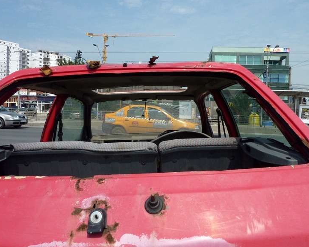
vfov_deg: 53.2
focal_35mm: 27
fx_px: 247
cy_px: 124
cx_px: 159
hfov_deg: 64.1
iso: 200
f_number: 5.6
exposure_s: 1/1000
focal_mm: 4.1
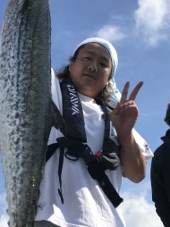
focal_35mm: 54
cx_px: 78
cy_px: 132
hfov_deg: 27.0
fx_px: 354
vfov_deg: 35.5
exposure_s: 1/2907
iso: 20
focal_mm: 3.99
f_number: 1.8
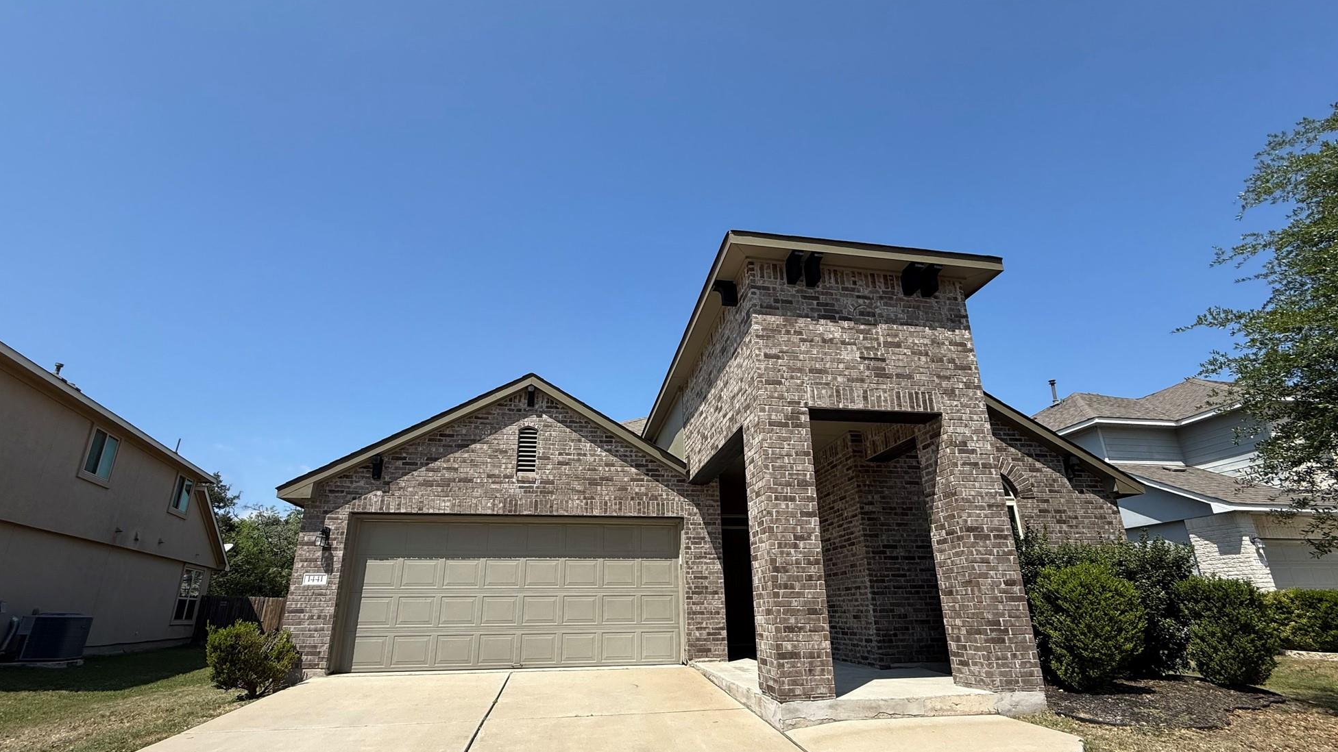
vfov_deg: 66.7
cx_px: 657
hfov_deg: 99.4
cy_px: 434
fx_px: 568
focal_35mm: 16
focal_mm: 2.22
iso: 50
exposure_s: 1/2165
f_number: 2.2
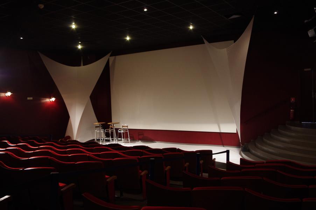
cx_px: 158
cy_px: 105
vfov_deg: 42.2
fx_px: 272
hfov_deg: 60.3
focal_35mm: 31
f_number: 5
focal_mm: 21.25
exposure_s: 1/25
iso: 800
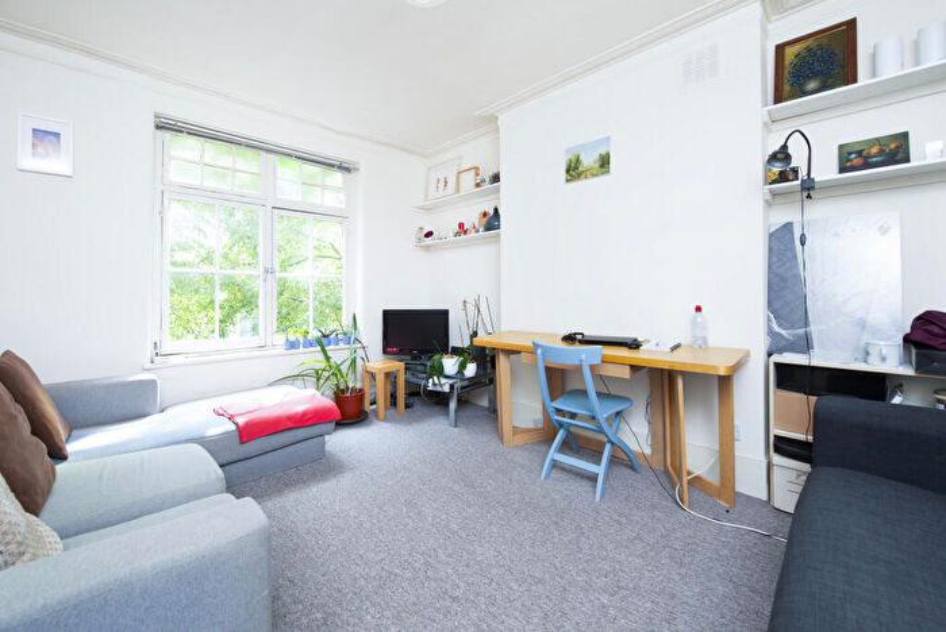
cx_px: 473
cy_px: 316
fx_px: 368
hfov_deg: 104.2
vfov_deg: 81.3
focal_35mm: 14
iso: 250
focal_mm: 14
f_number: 8
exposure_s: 1/15
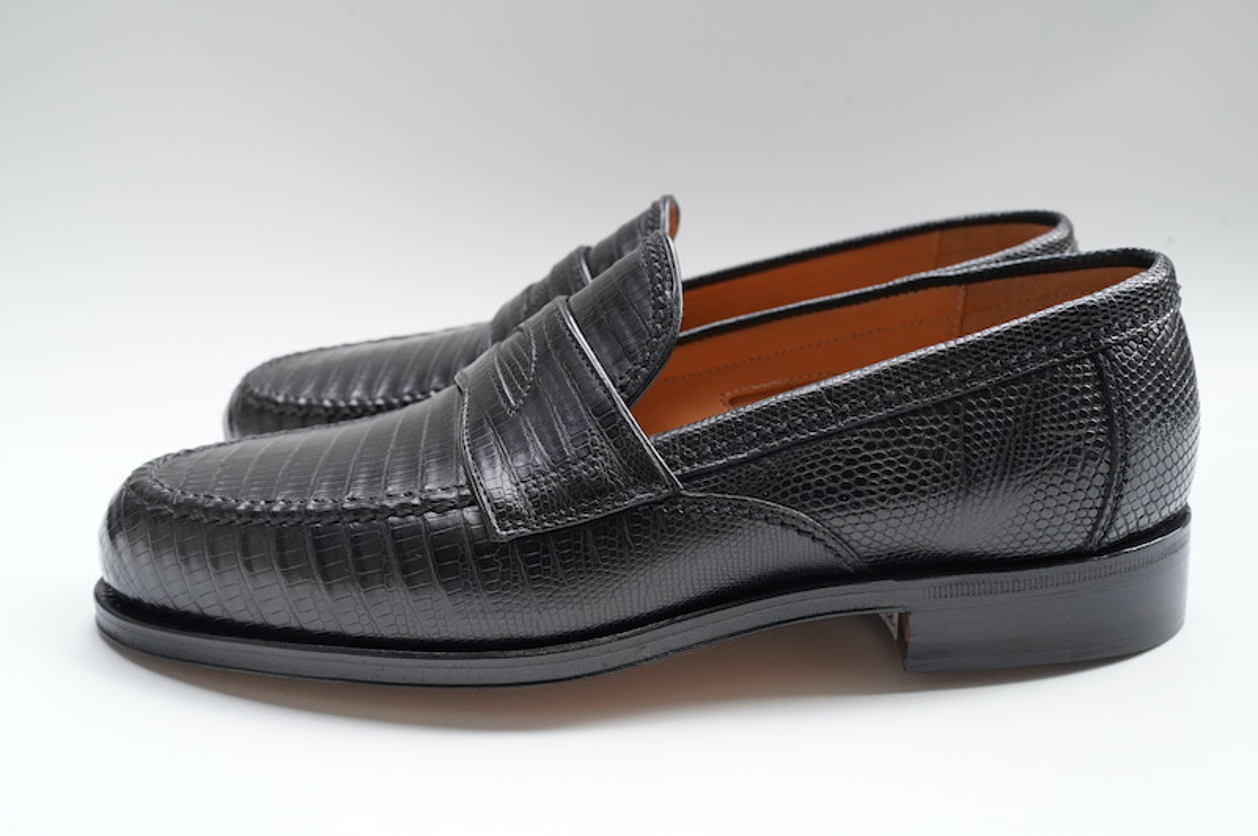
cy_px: 418
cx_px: 629
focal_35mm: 35
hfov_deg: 54.5
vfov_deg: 37.8
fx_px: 1222
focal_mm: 35
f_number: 11
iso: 640
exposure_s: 1/100
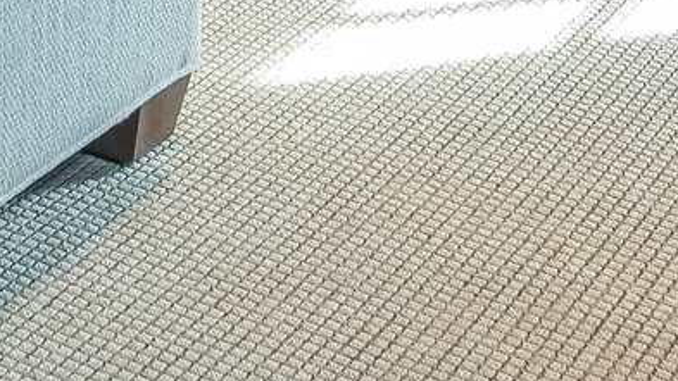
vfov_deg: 7.5
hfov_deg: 14.9
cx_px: -421
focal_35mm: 131
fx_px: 2355
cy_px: -949
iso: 800
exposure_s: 1/15
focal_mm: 16
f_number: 8
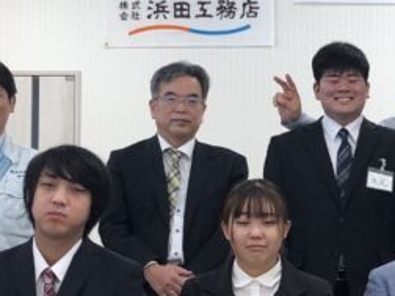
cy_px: 196
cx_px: 440
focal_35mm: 114
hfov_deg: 16.7
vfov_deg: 13.0
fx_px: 1301
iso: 25
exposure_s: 1/40
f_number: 1.8
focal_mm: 3.99
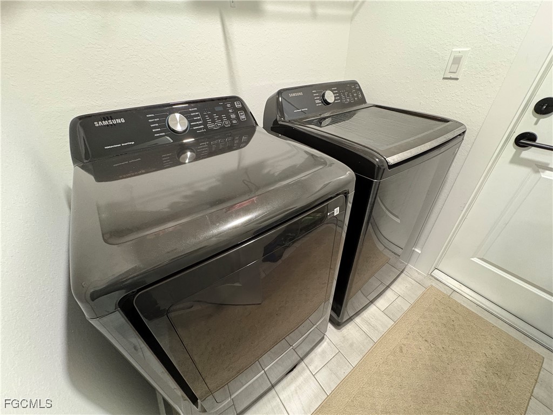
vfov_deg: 85.7
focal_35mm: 14
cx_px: 276
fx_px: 224
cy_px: 208
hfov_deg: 102.1
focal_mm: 2.22
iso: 800
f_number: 2.2
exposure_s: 1/40
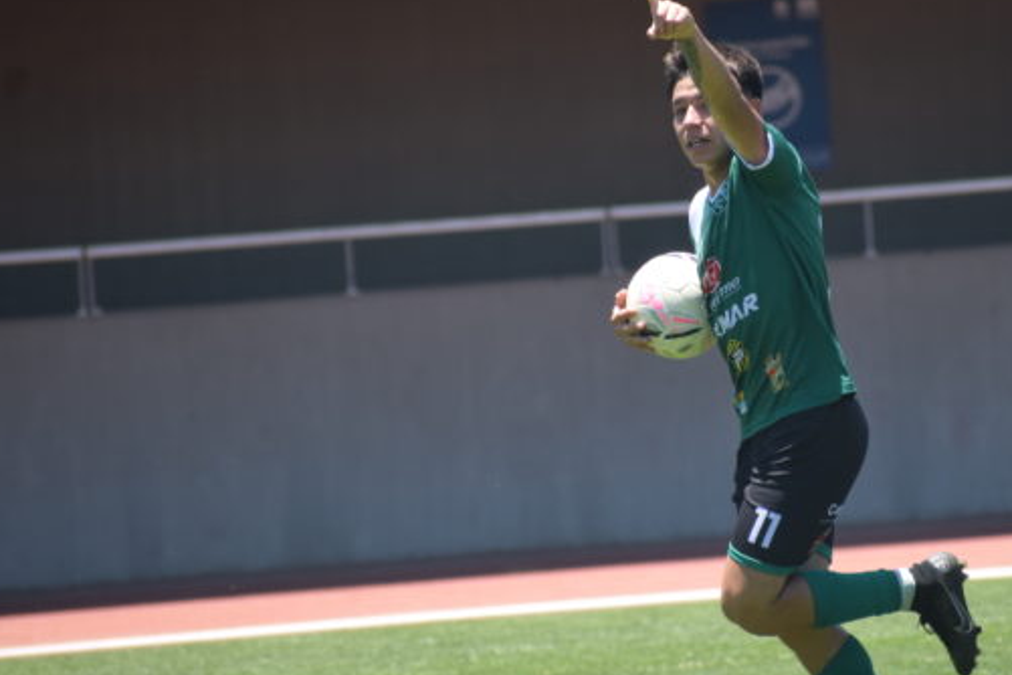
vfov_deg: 2.3
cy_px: 342
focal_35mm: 598
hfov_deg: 3.4
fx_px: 16809
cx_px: 646
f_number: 6
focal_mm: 260
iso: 500
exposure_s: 1/1000
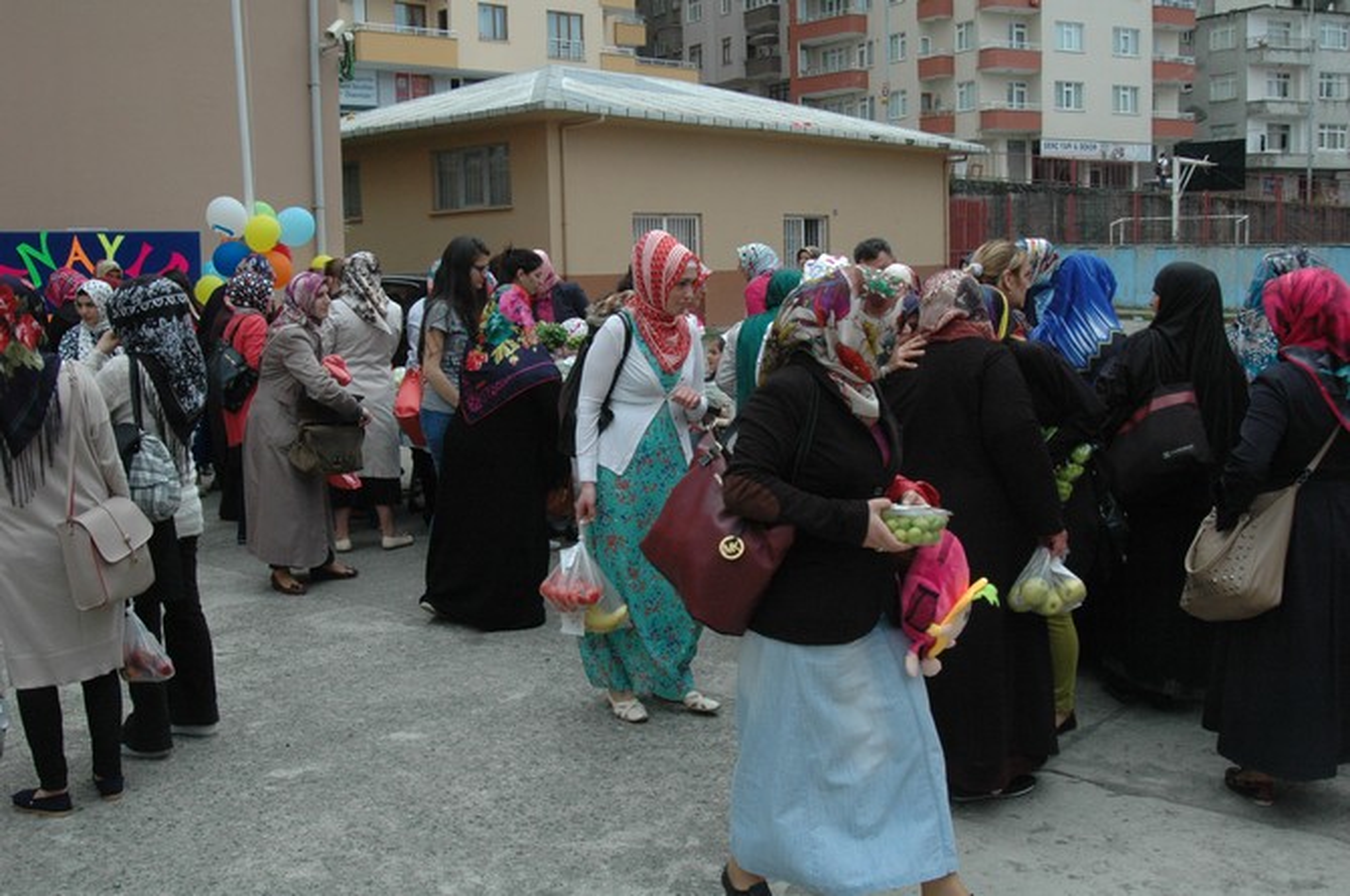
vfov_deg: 36.8
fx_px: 1348
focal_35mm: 36
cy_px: 448
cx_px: 675
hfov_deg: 53.2
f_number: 10
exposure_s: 1/400
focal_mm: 24
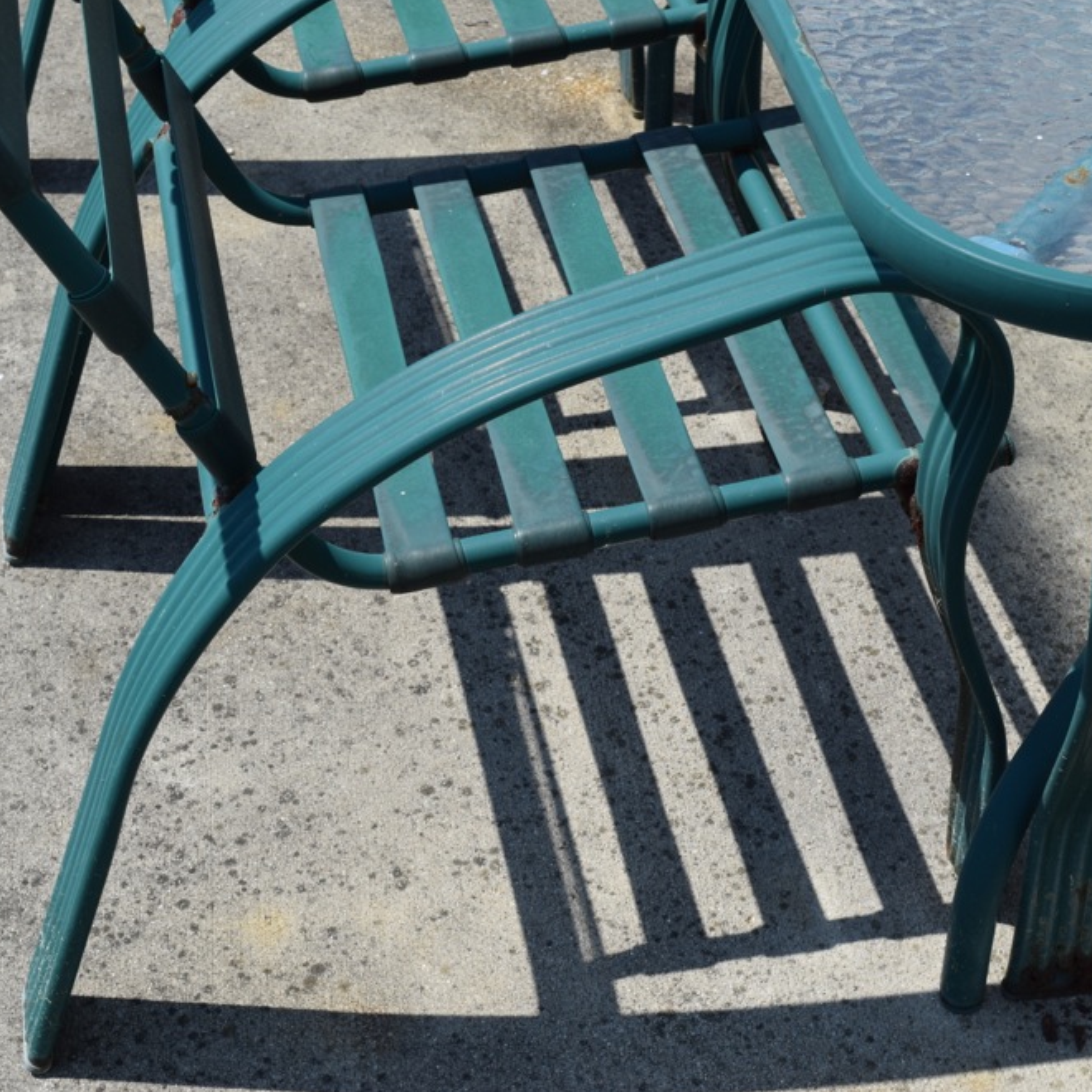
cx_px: 574
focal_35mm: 68
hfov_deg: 25.5
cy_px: 545
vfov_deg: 25.5
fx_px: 2414
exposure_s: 1/400
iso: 200
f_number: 10
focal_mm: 35
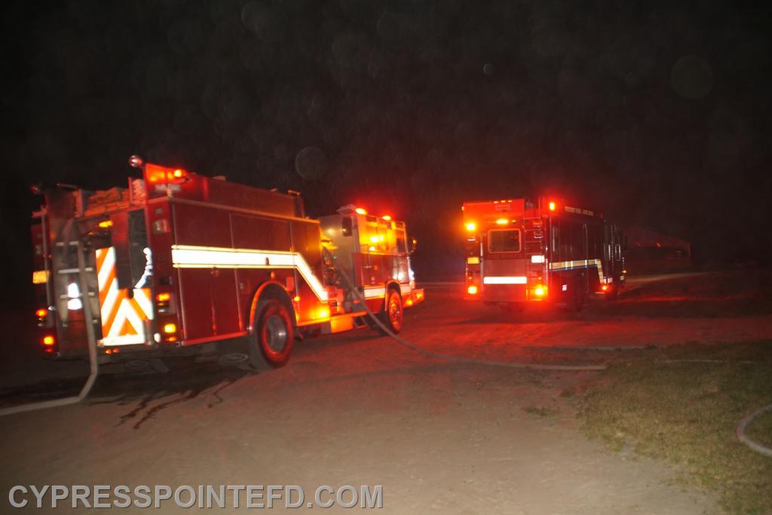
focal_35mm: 27
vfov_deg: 47.9
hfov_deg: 67.4
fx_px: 579
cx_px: 386
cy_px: 258
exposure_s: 1/60
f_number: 3.5
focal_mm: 18
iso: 640
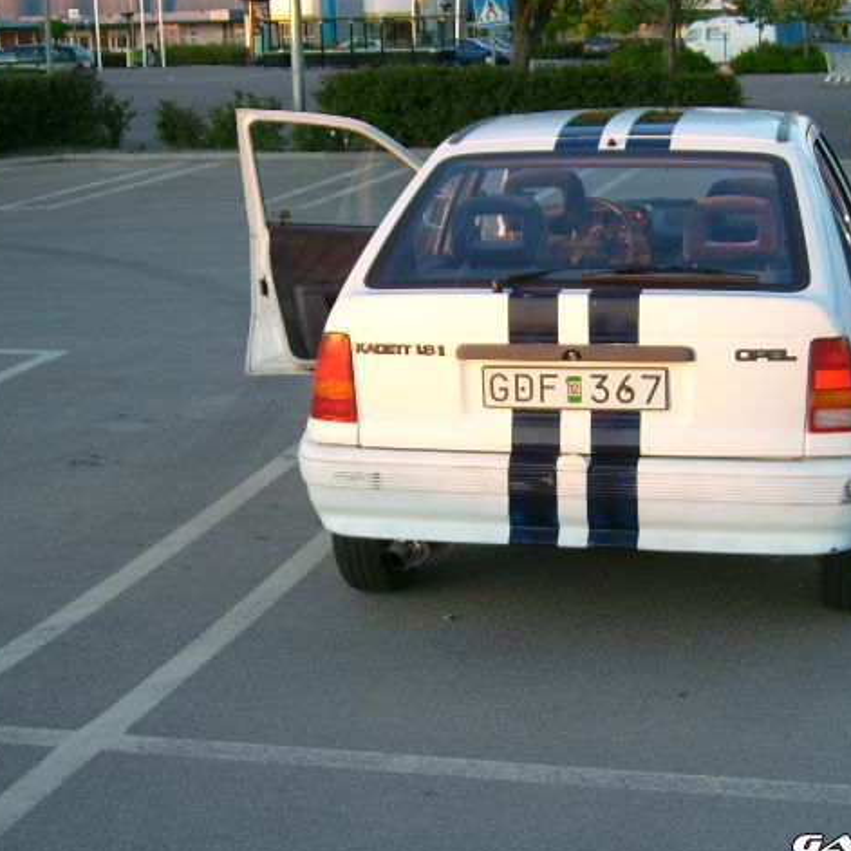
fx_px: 1836
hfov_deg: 26.0
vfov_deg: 26.1
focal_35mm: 66
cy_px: 428
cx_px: 524
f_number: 3.4
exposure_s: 1/65
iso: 50
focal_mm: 9.16
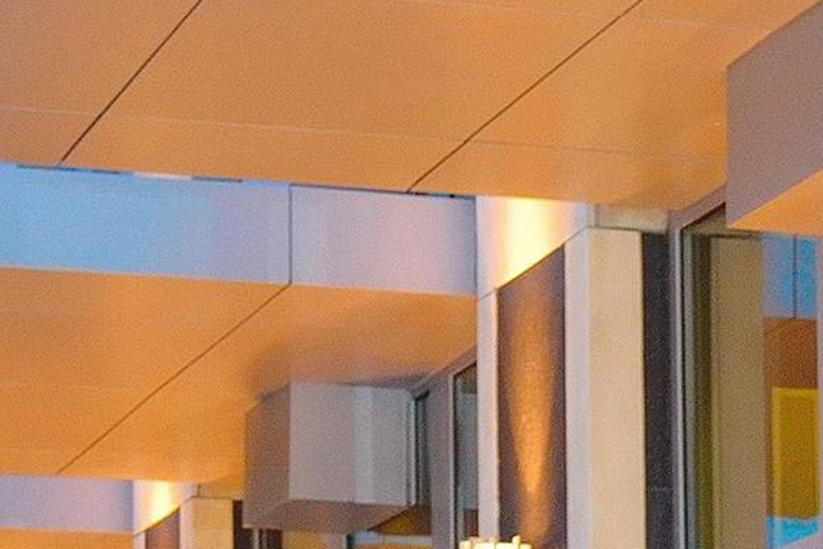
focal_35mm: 150
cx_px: 250
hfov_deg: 13.7
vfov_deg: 9.1
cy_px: 616
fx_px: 3429
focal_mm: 28
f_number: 4.5
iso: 800
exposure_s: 1/13
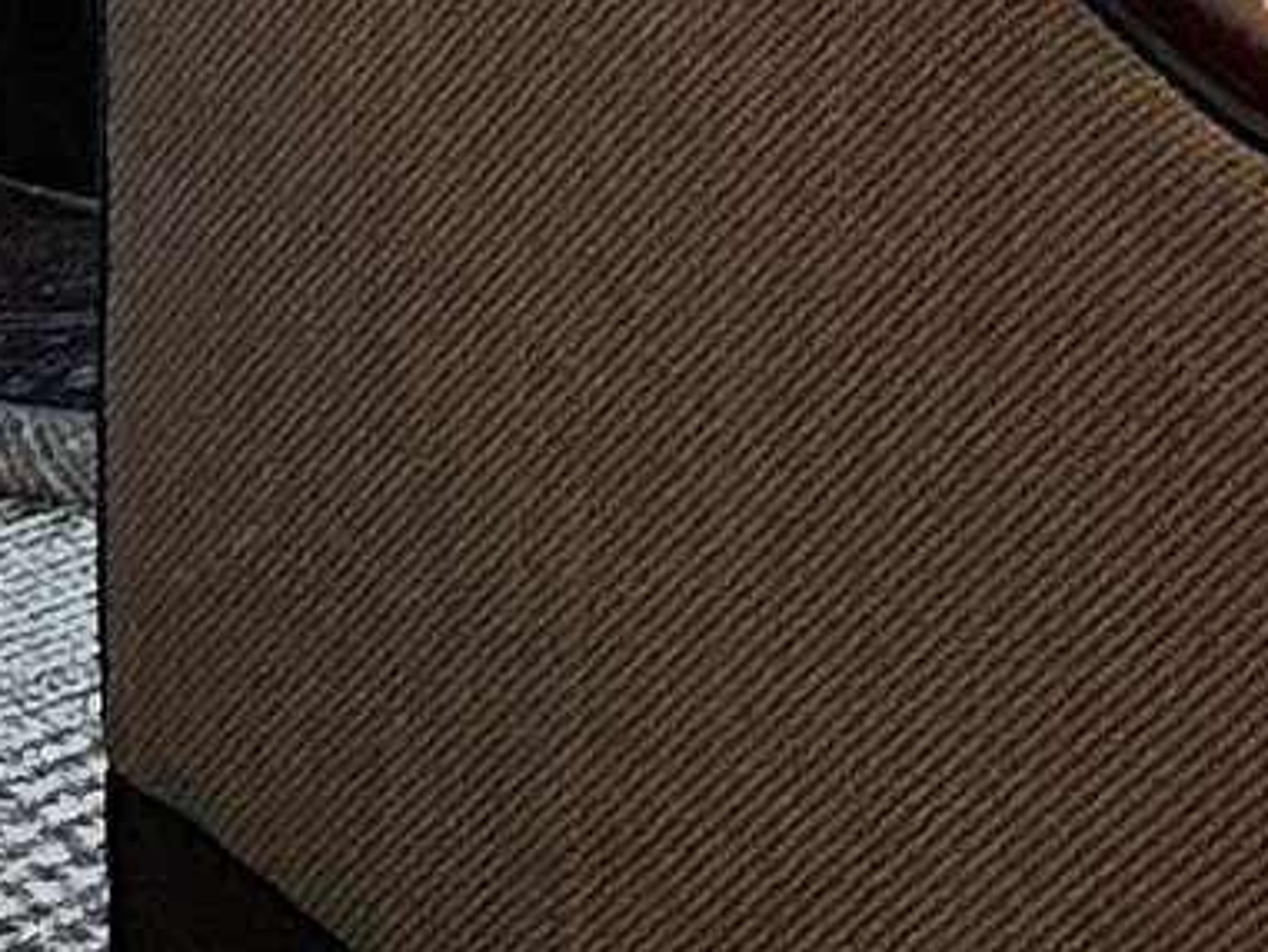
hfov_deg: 15.2
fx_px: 4727
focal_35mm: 129
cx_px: 300
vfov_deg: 10.4
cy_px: -1069
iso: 160
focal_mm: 6.86
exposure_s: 1/50
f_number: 1.78
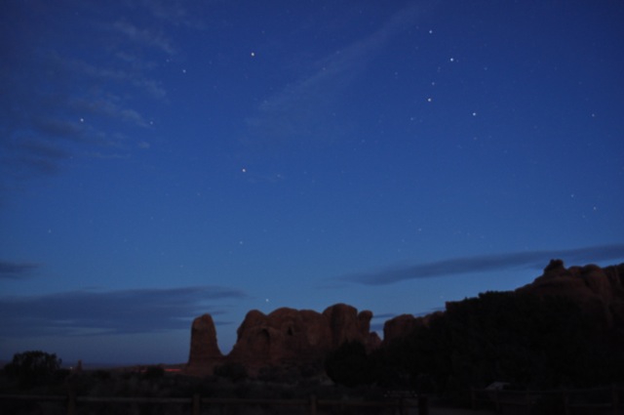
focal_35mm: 30
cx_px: 312
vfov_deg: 43.5
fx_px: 519
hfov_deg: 62.0
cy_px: 208
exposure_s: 30
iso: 280
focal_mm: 20
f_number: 4
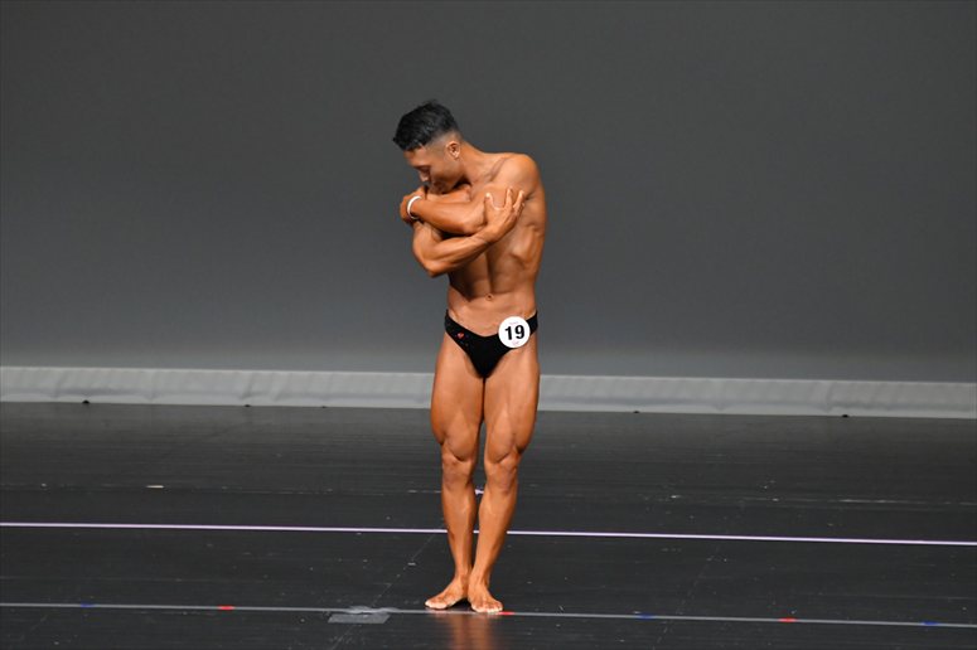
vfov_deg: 4.4
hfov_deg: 6.5
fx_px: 8545
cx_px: 488
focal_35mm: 315
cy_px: 325
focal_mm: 210
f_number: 5.6
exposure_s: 1/400
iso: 4000
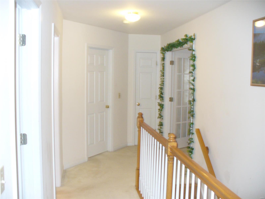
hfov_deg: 50.1
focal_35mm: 37
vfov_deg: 38.7
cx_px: 132
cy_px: 100
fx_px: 283
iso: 200
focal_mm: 6.1
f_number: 2.8
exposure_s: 1/30
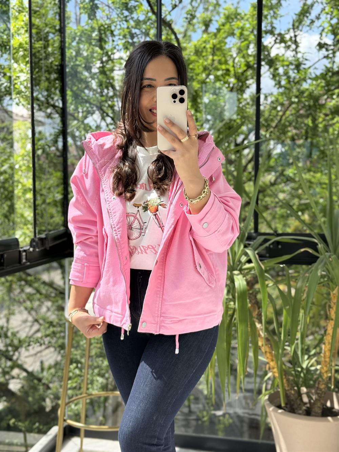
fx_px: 627
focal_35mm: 48
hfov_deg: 30.3
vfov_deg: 39.7
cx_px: 170
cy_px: 226
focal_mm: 6.76
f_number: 1.78
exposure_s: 1/975
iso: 100
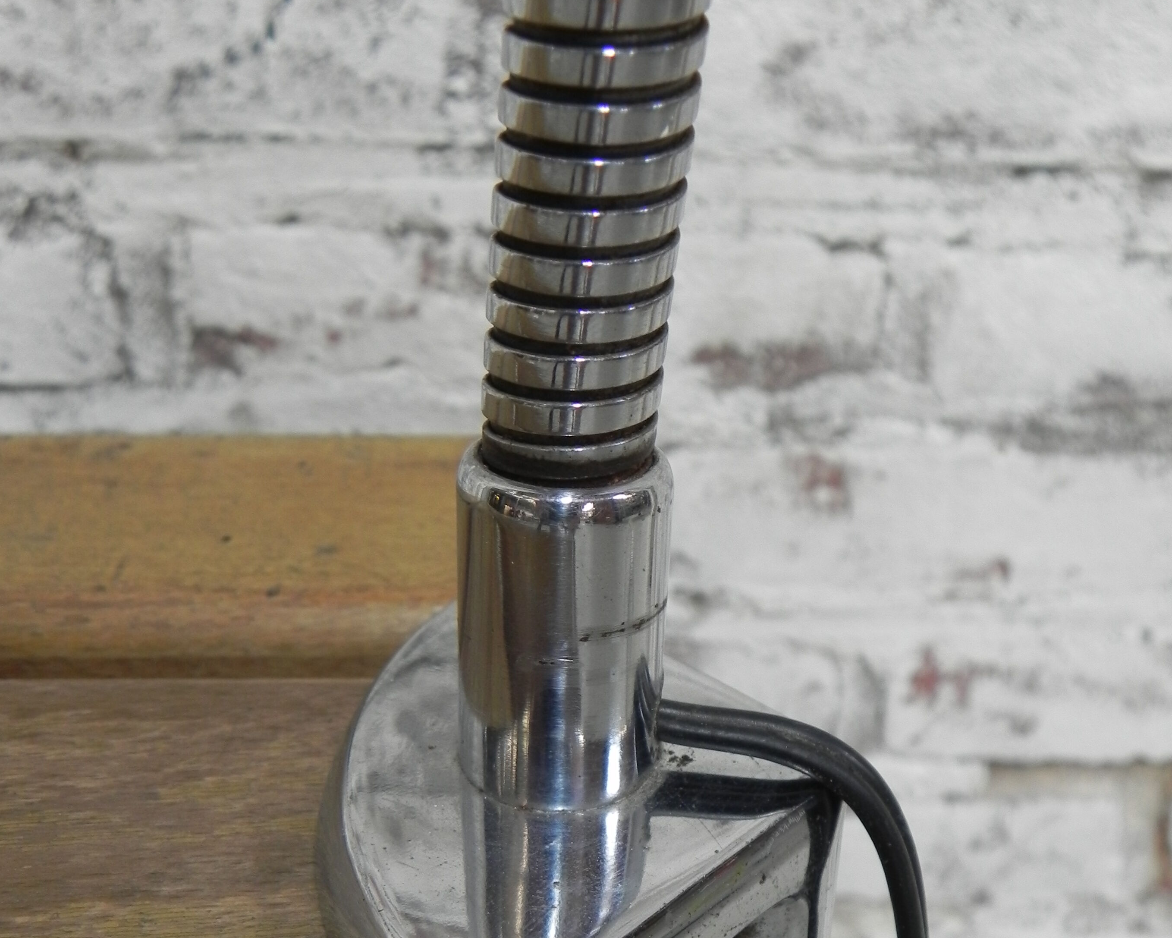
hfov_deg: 47.9
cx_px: 584
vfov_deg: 38.8
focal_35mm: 38
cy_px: 611
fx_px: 1318
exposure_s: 1/32
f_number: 2.8
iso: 160
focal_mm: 5.2
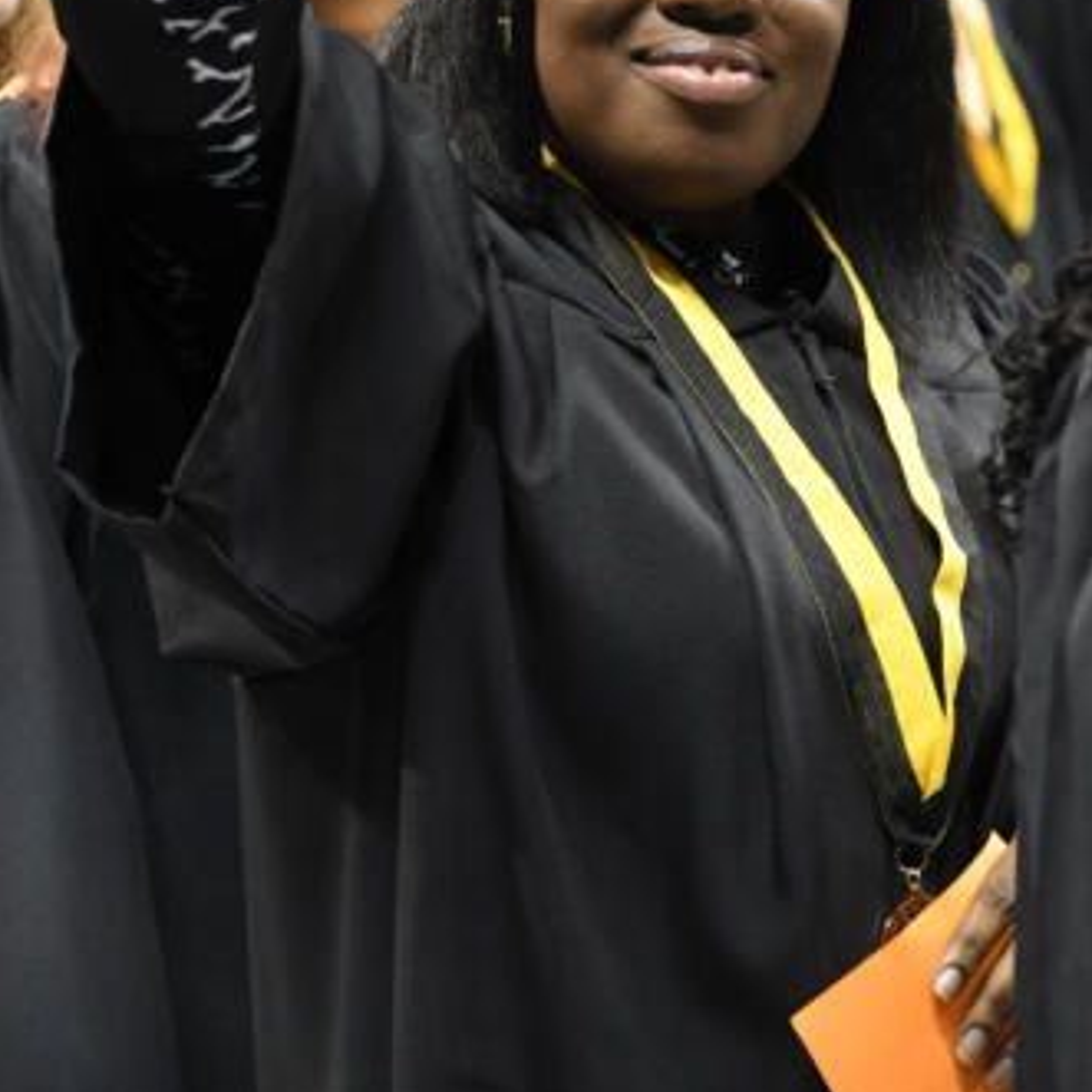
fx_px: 7566
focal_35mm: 212
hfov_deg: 8.3
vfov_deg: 8.2
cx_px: 546
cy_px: 300
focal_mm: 110
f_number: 5.6
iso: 2500
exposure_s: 1/80
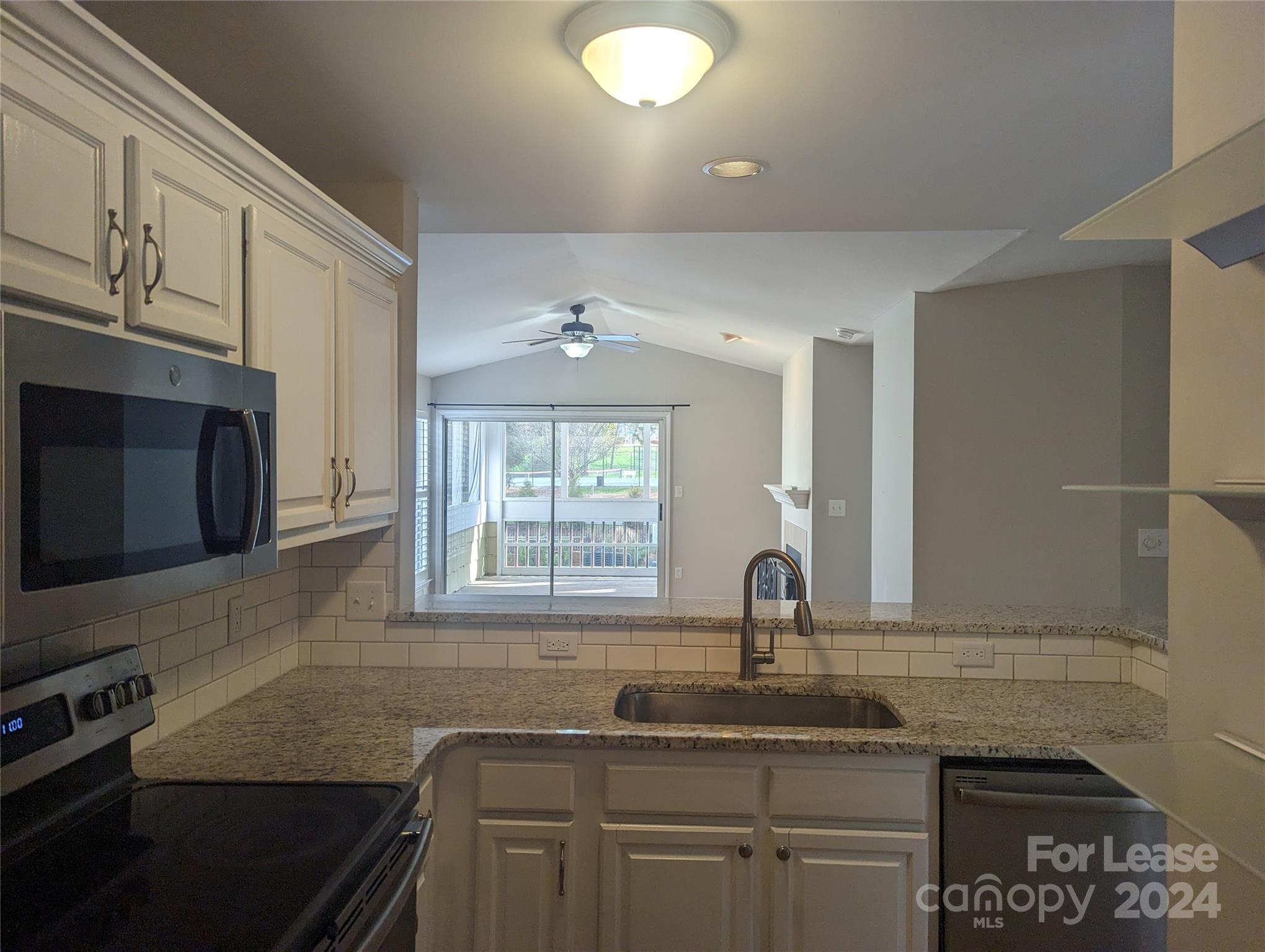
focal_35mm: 24
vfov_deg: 56.9
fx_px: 878
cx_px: 632
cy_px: 476
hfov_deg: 71.5
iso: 38
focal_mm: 6.81
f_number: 1.85
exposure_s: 1/153
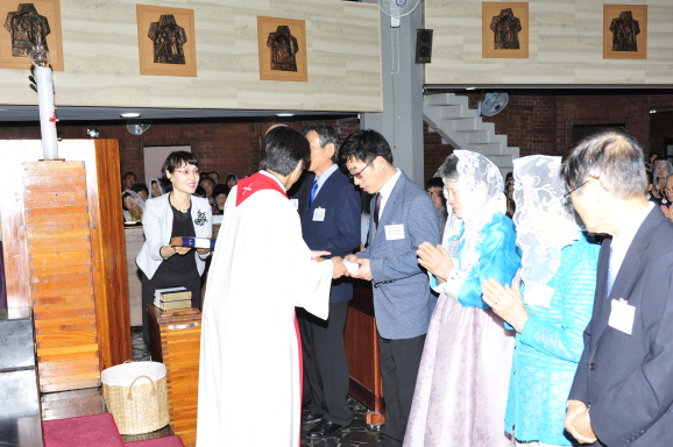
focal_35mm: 46
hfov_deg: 42.8
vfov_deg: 29.1
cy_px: 267
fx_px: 859
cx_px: 363
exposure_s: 1/60
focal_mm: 38
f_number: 5.6
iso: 200
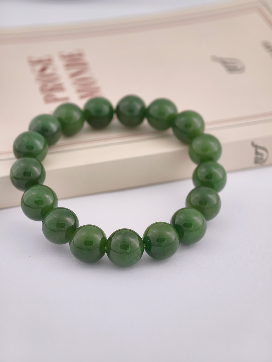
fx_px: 888
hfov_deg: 17.4
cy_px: 181
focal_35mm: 85
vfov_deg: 23.0
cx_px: 136
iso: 125
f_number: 2.67
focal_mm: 22.48
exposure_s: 1/160
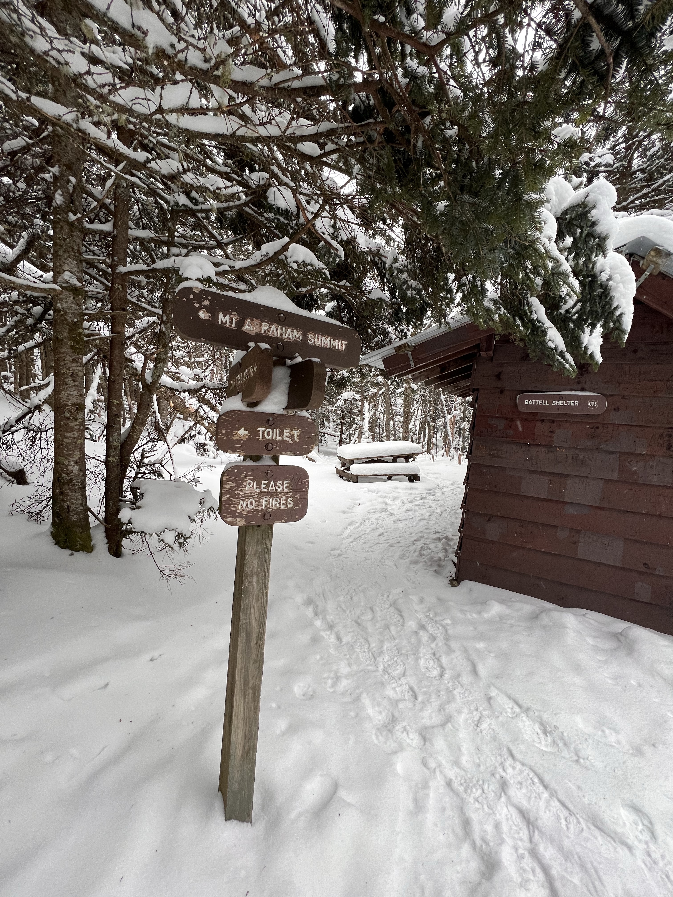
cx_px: 336
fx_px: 337
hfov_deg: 89.9
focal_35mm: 13
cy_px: 448
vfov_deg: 106.2
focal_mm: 1.57
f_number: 1.8
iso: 80
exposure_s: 1/121
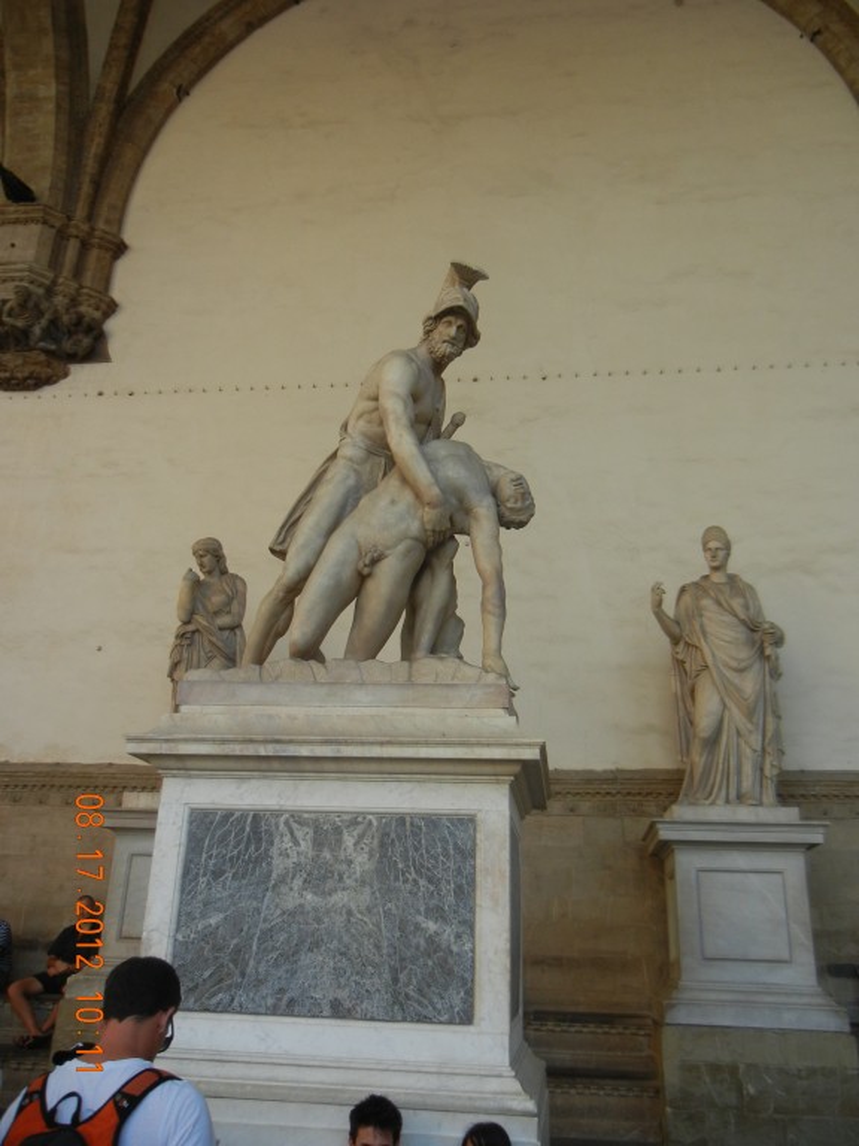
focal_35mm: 30
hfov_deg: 46.8
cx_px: 430
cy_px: 573
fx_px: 993
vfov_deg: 60.0
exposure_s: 1/256
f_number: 3.5
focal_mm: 5.4
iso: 160
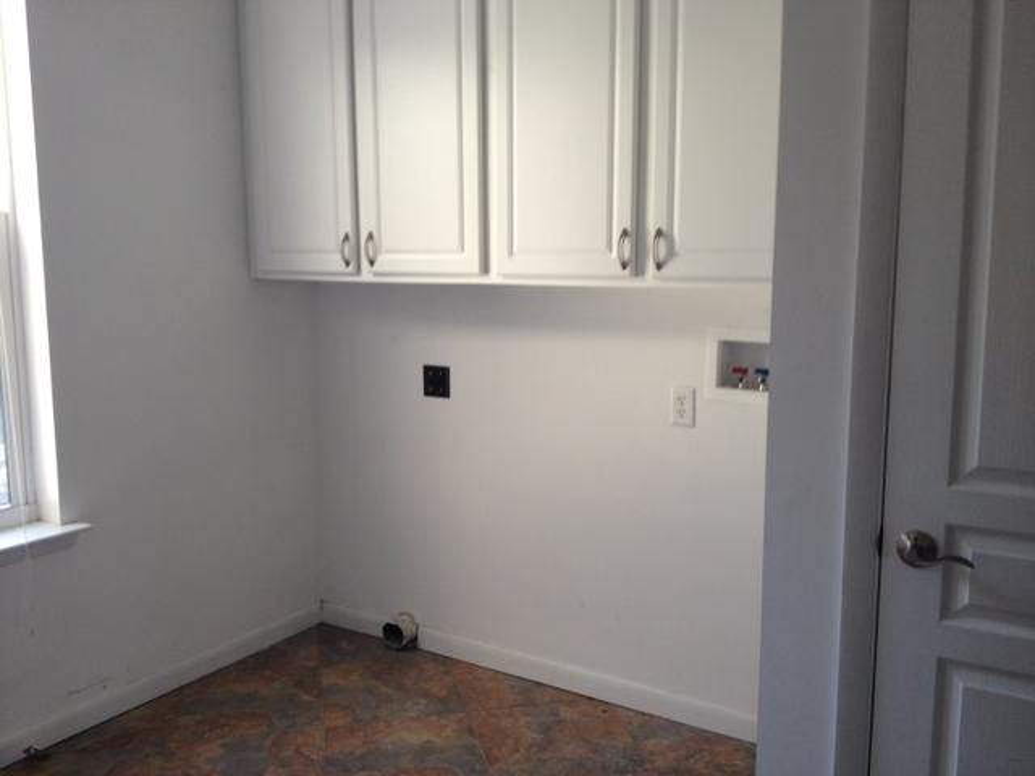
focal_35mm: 35
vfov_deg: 40.7
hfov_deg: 52.6
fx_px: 1046
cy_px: 388
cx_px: 518
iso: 64
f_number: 2.4
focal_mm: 4.28
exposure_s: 1/40
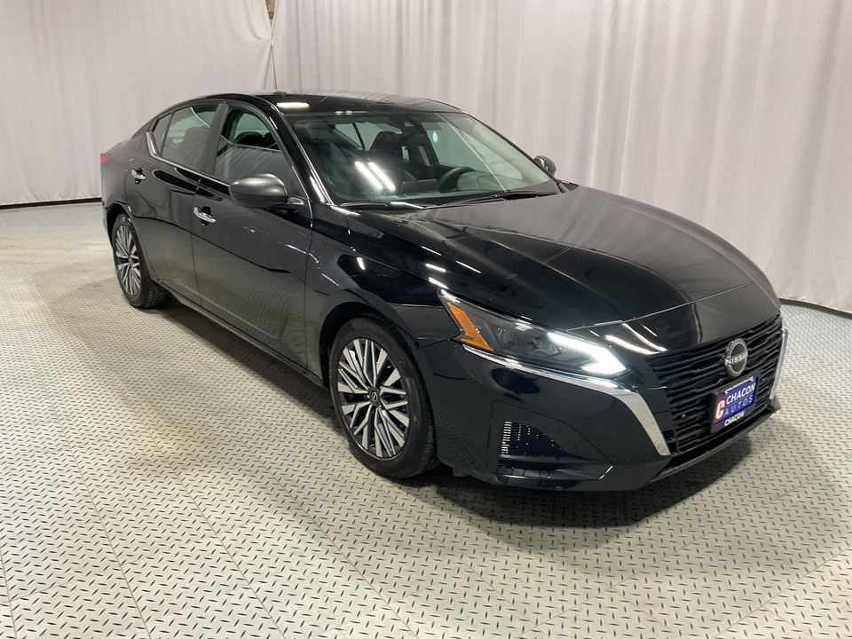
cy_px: 320
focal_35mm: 29
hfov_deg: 61.7
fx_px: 714
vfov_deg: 48.2
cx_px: 426
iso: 80
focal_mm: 3
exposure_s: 1/60
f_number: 1.8
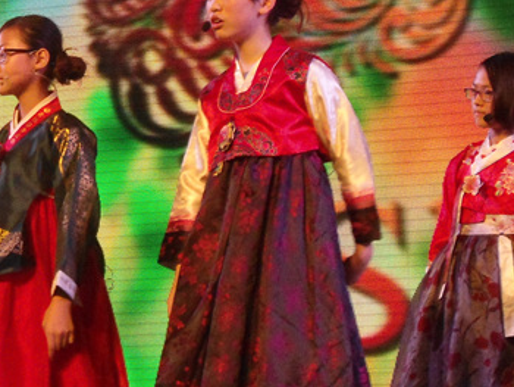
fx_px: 2987
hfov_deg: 9.8
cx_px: 48
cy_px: 122
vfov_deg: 7.4
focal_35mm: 201
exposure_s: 1/60
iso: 400
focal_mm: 15.7
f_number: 5.2
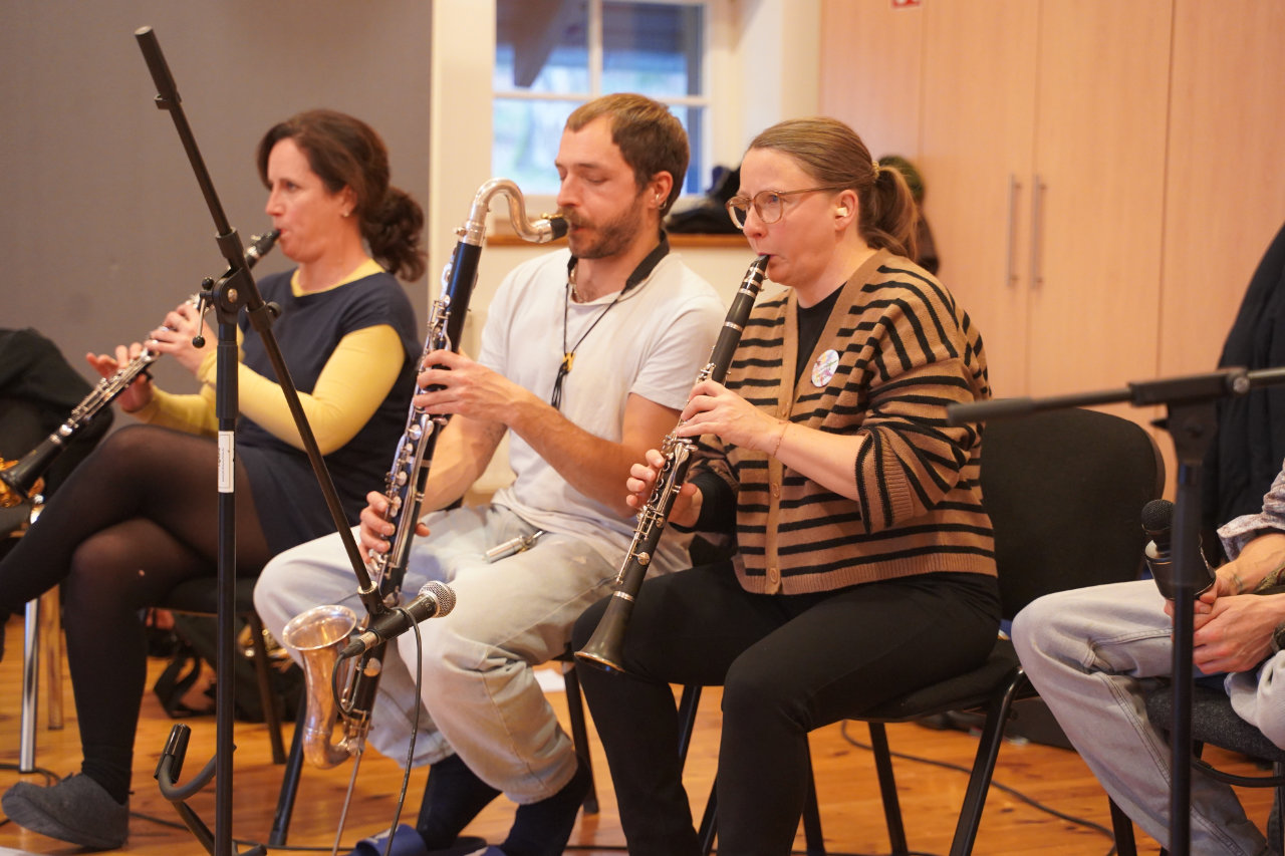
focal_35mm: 75
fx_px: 2677
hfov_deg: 27.0
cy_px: 428
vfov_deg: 18.2
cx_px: 642
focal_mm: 75
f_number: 4
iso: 4000
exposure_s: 1/160
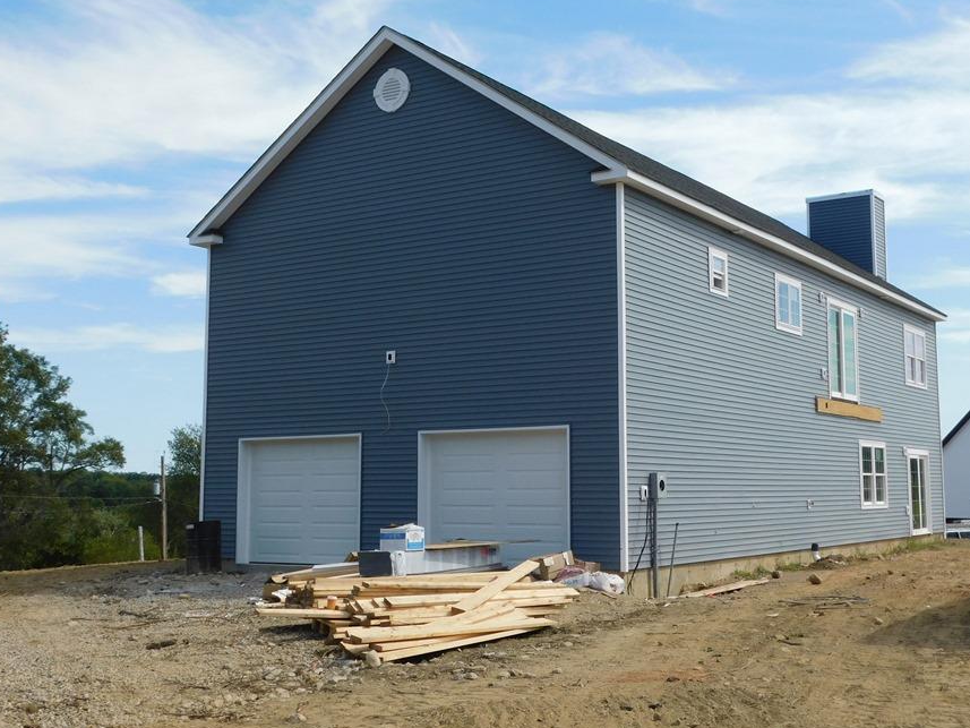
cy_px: 344
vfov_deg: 33.6
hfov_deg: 43.7
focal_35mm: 43
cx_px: 570
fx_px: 1205
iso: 125
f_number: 3.5
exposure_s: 1/1000
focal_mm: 6.3
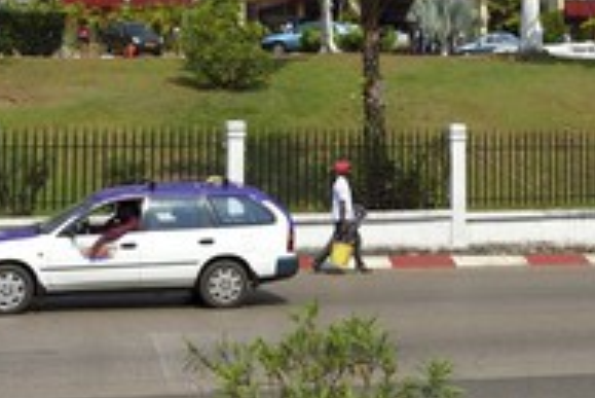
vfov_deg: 17.9
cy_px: -22
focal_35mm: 74
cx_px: 408
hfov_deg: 27.1
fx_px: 1224
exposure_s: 1/1000
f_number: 10
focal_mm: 34
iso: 400
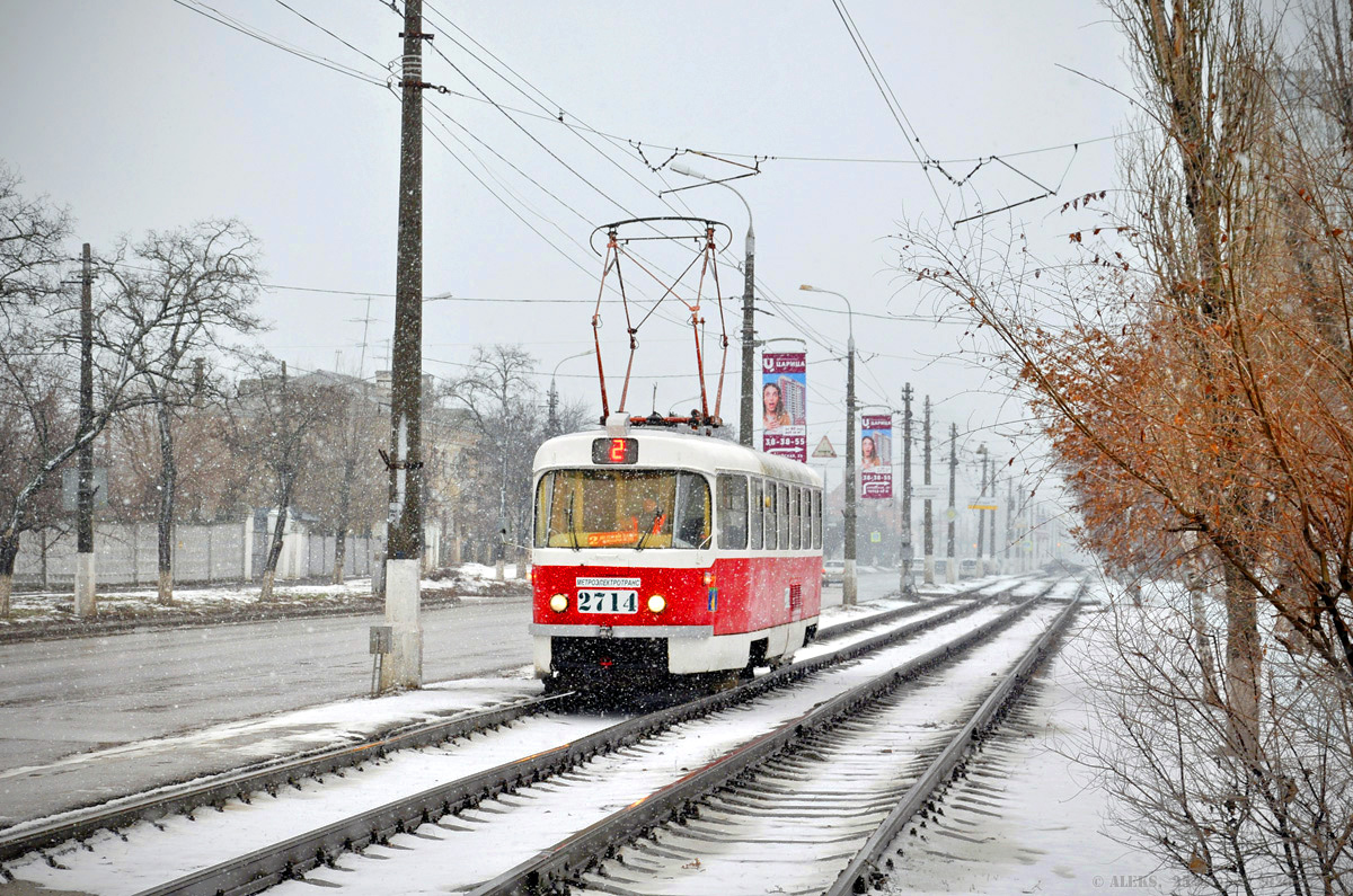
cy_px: 448
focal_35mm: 68
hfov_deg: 29.9
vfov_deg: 20.1
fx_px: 2532
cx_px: 676
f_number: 5.6
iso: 250
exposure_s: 1/250
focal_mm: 45
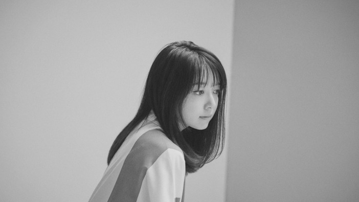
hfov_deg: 23.7
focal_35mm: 90
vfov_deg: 13.4
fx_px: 857
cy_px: 111
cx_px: 178
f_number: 3.5
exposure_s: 1/640
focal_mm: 85
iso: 4000
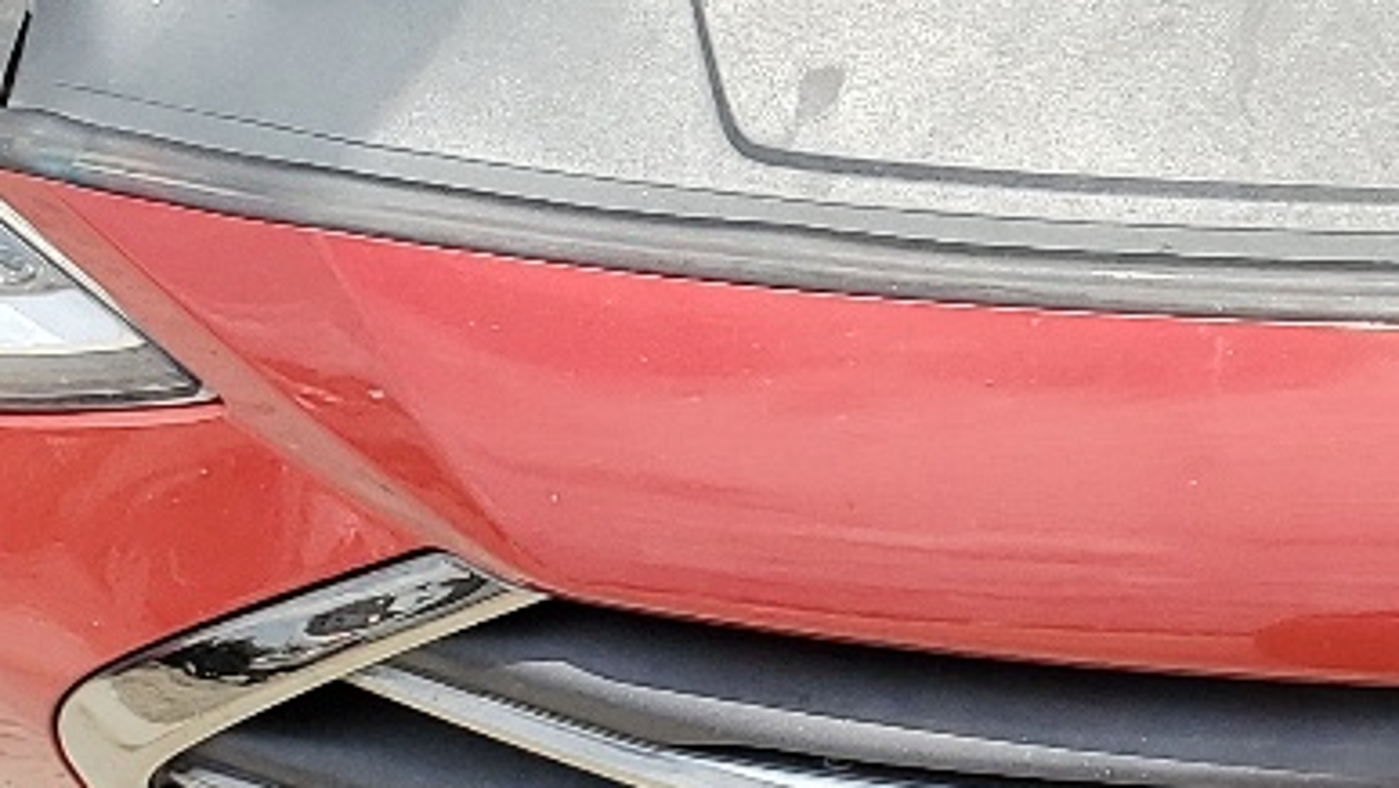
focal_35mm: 117
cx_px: 1873
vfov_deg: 10.2
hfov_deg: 17.1
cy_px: -152
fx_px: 4342
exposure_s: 1/1111
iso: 50
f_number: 1.5
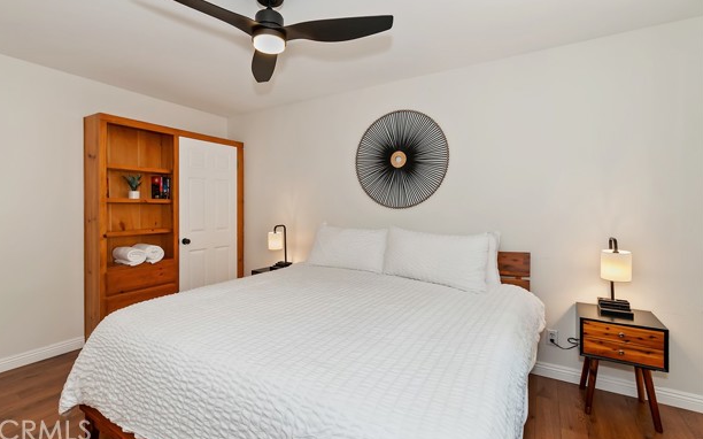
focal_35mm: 16
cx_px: 339
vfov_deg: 71.1
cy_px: 202
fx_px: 306
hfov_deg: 97.8
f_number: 8
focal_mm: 10
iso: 400
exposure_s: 1/30
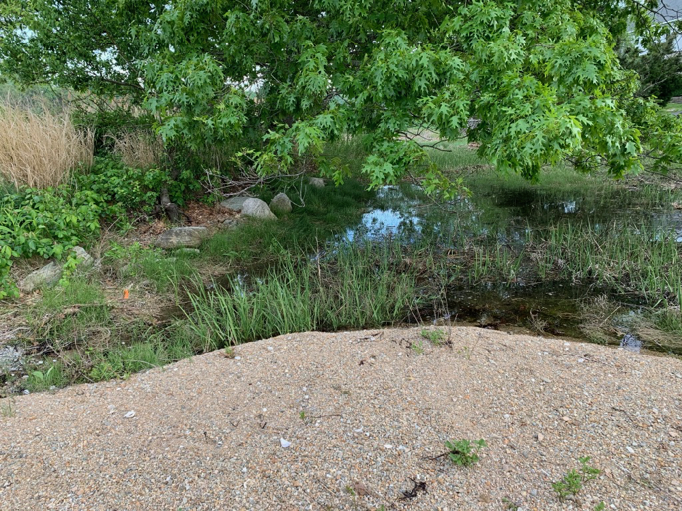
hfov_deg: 67.3
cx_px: 341
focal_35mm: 26
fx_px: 512
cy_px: 256
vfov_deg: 53.1
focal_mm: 4.25
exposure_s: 1/121
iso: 40
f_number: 1.8
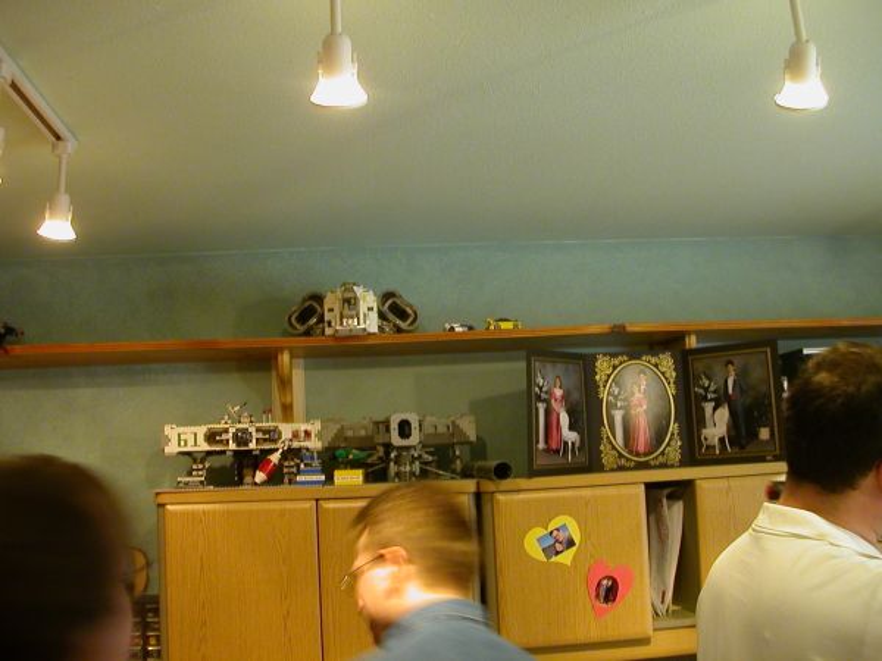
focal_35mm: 37
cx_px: 441
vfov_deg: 38.7
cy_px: 330
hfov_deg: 50.1
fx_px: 943
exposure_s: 1/3.6
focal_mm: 5.6
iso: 163
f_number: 2.7
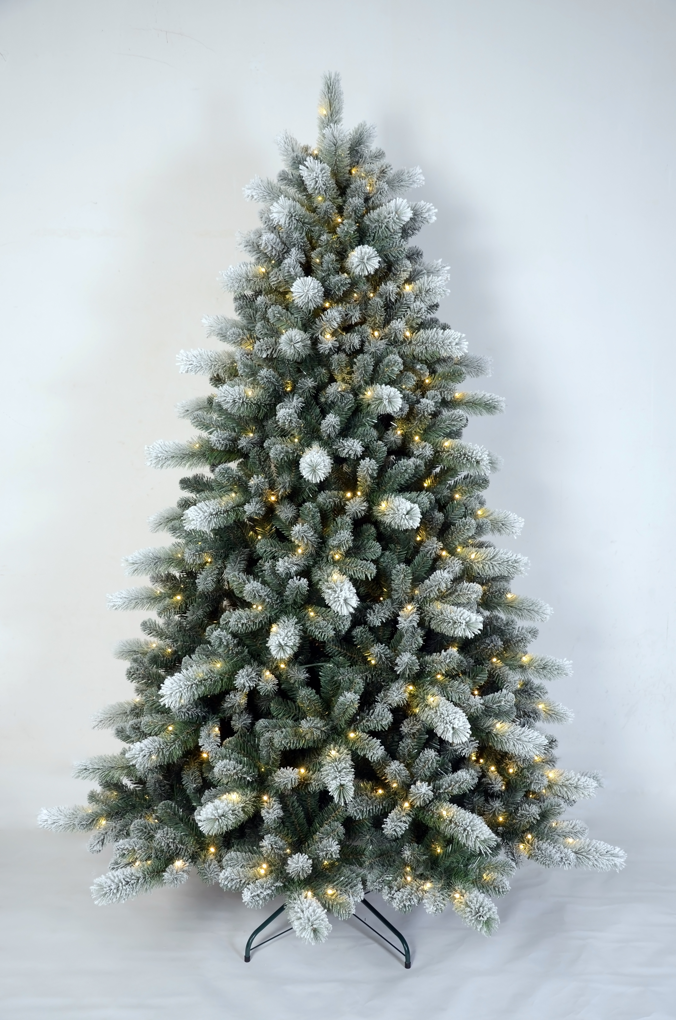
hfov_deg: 39.8
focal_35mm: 33
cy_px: 510
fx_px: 934
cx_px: 338
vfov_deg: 57.3
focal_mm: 22
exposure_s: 1/8
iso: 100
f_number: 5.6
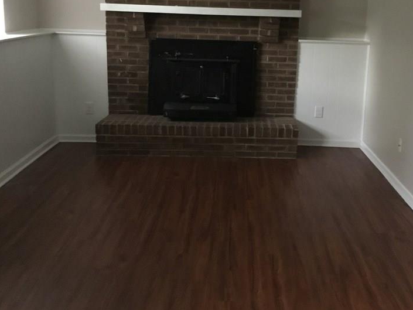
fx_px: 537
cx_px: 251
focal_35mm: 45
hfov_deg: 41.8
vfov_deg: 32.0
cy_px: 105
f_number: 2.4
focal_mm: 3.3
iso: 640
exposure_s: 1/15
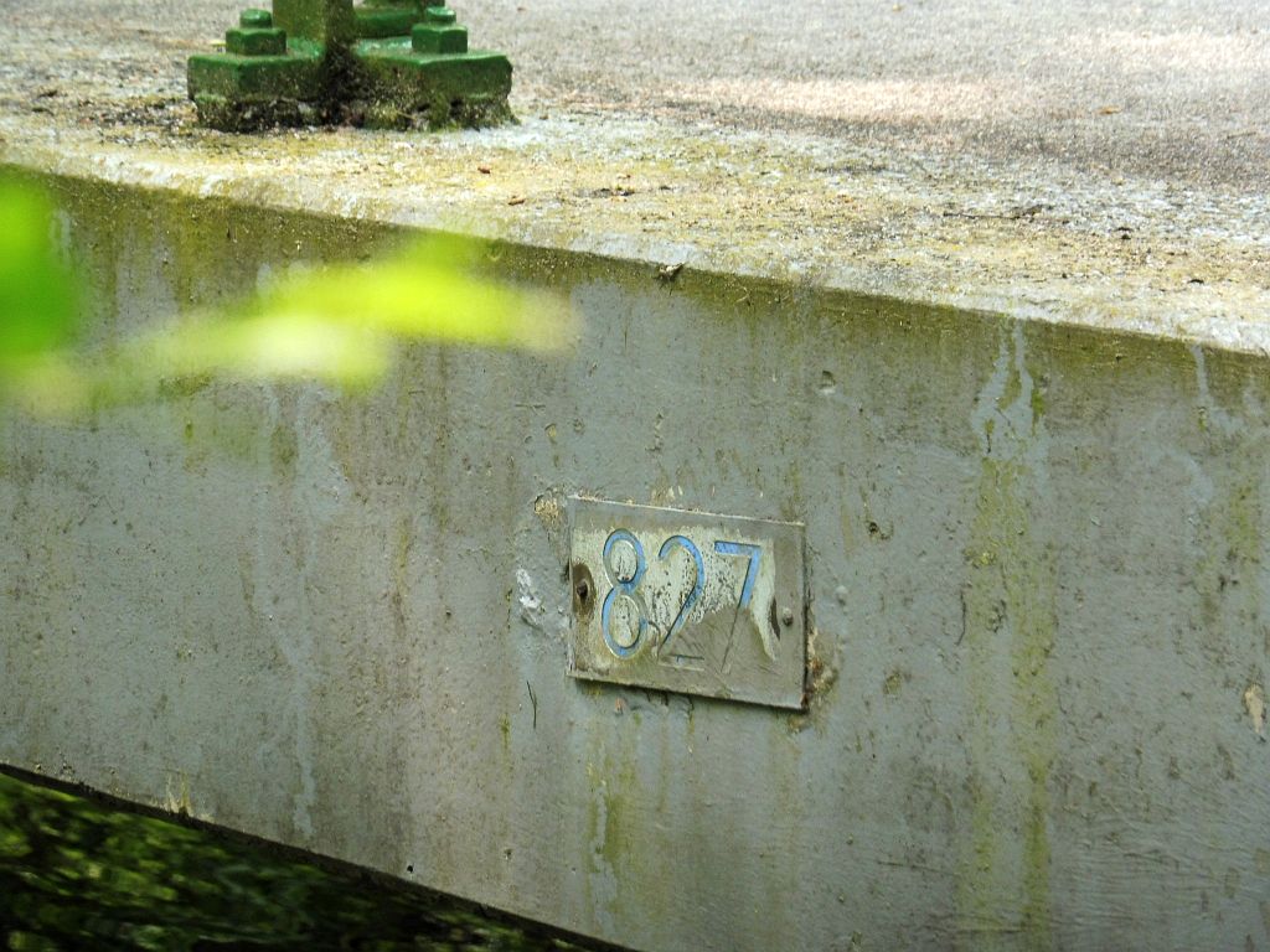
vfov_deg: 4.2
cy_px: 476
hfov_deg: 5.7
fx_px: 12841
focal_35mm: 350
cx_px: 635
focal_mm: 62.5
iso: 160
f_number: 6.3
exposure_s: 1/100
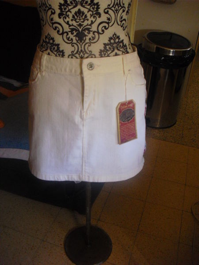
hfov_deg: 39.7
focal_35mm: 36
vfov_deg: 51.4
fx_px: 276
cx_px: 100
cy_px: 132
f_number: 3.1
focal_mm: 6.3
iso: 400
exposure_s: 1/60
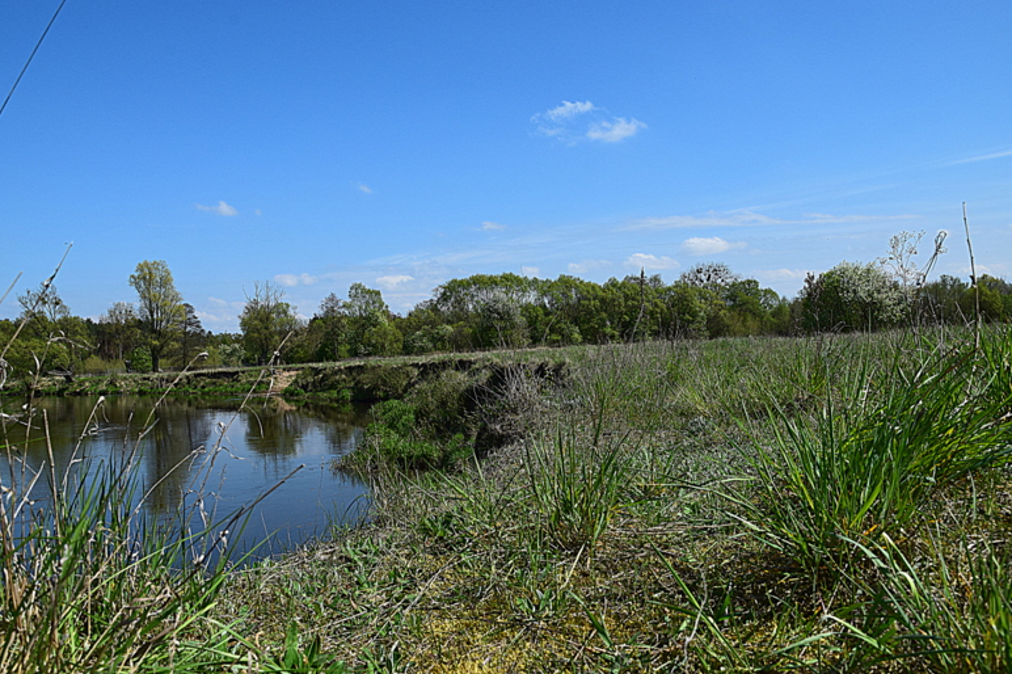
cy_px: 328
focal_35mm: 28
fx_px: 787
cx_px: 489
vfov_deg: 46.4
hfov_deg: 65.5
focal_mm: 18
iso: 320
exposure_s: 1/500
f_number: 11
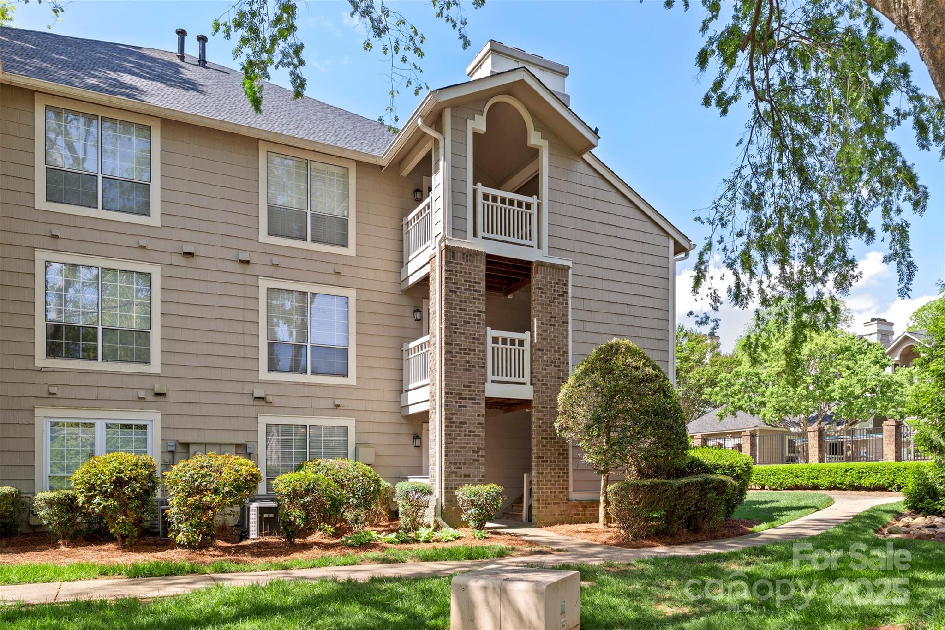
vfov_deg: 52.2
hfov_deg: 72.6
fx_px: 643
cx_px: 472
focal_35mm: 24
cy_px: 315
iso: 100
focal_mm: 24.5
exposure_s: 1/30
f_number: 8
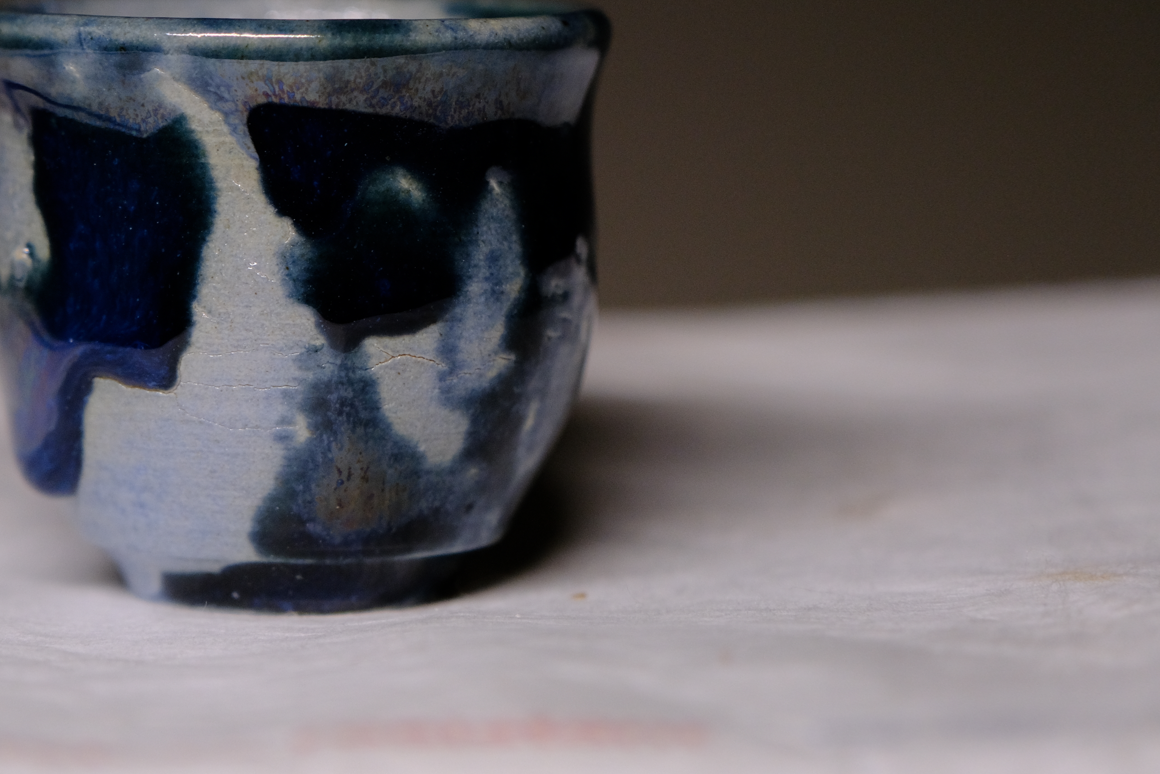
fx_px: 5832
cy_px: 286
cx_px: 298
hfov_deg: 11.3
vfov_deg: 7.6
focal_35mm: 181
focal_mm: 80
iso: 1000
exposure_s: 1/150
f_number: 4
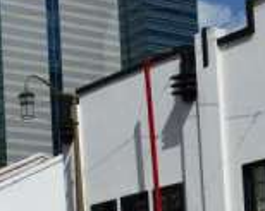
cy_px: 312
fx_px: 995
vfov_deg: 11.6
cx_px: -31
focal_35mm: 127
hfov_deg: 14.8
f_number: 7.1
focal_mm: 26
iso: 100
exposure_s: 1/200
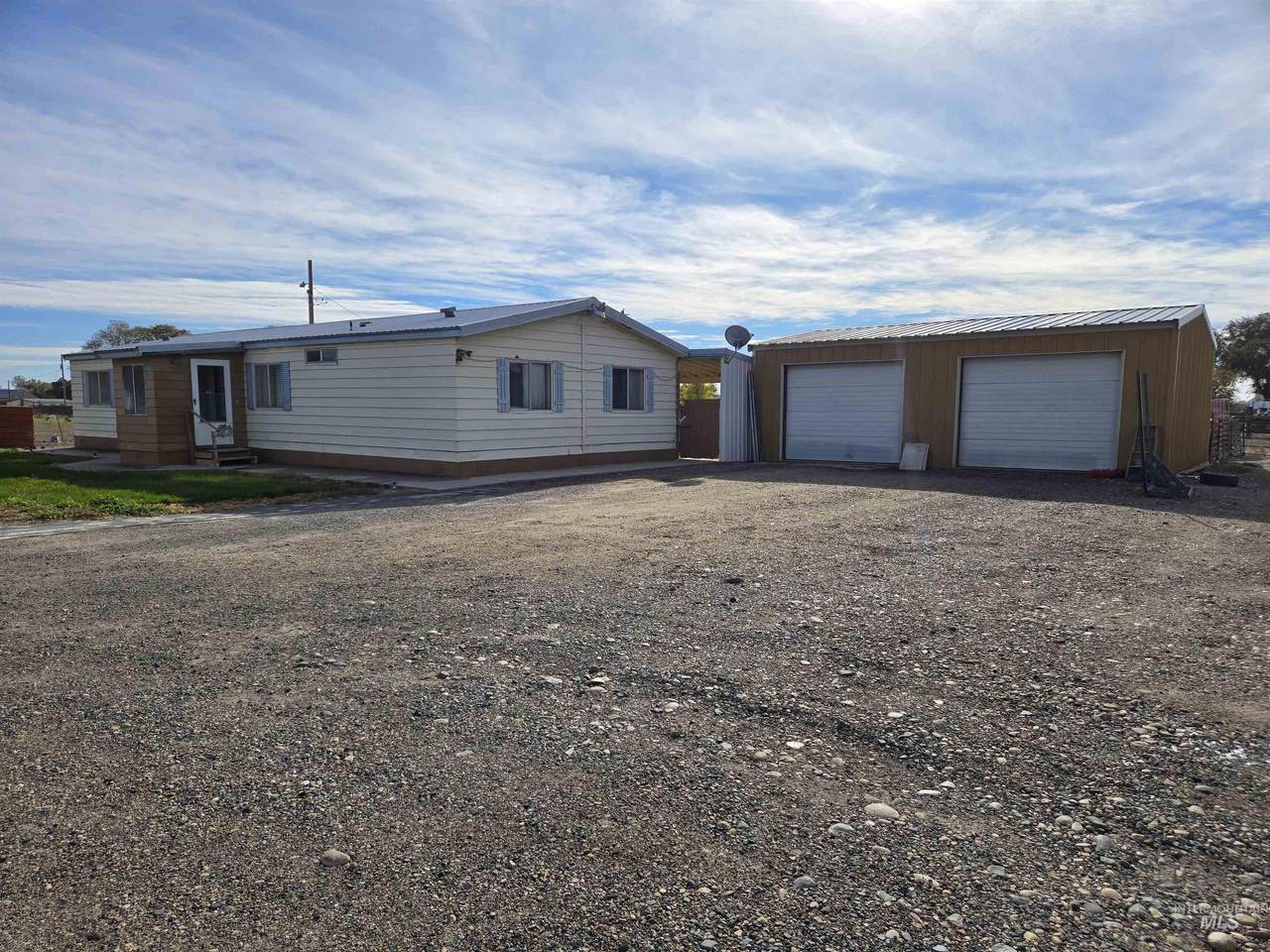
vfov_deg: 58.9
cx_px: 635
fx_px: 844
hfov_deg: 73.9
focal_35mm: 23
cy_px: 476
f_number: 1.8
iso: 25
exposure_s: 1/3203
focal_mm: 5.4
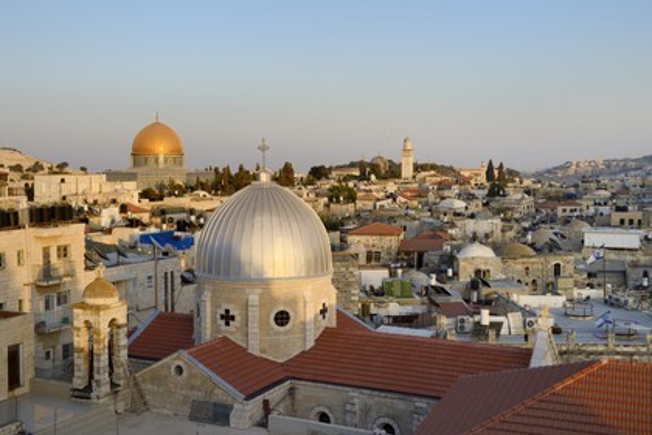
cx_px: 326
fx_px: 815
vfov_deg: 29.9
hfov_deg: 43.6
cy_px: 218
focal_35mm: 45
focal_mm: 45
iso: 400
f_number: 13
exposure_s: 1/200
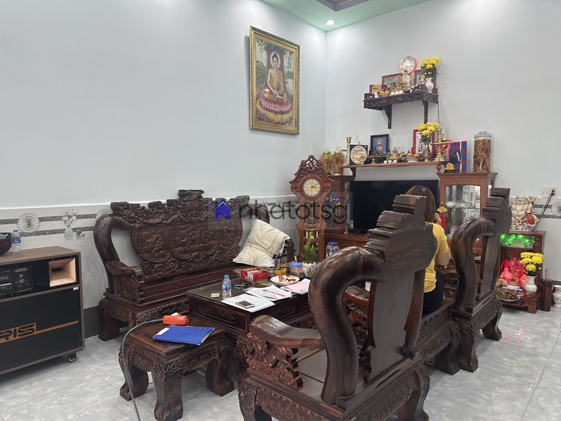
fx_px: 389
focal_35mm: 24
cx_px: 280
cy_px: 210
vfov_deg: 56.8
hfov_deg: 71.6
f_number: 1.78
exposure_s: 1/50
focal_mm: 6.86
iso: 200
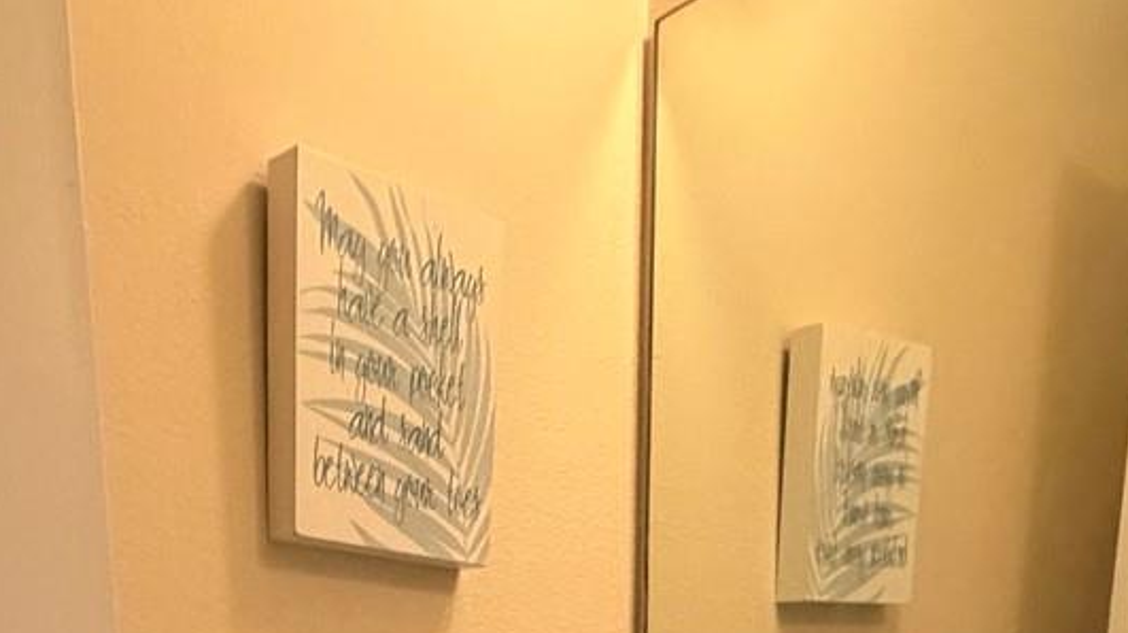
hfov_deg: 44.3
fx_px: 1375
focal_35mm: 46
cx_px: 429
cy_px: 1190
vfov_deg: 18.8
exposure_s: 1/60
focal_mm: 2.22
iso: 500
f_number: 2.2
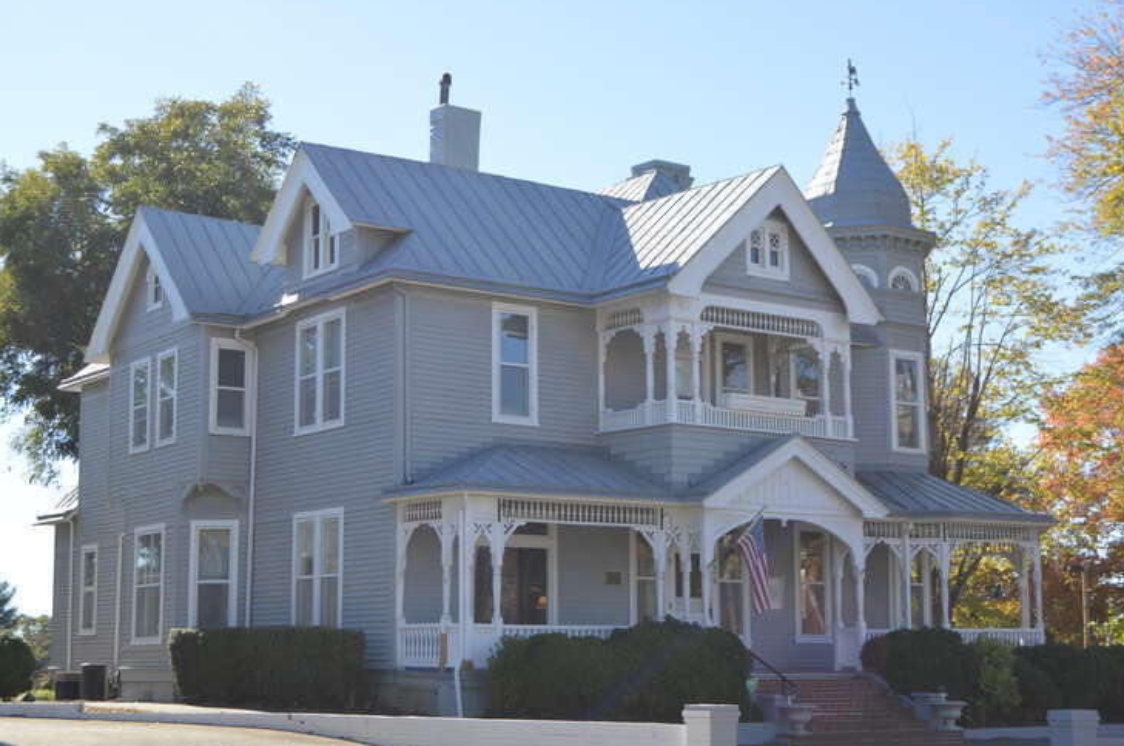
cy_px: 402
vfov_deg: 24.1
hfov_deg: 35.7
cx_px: 541
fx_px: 1746
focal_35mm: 56
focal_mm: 34
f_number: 7.1
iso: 100
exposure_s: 1/200
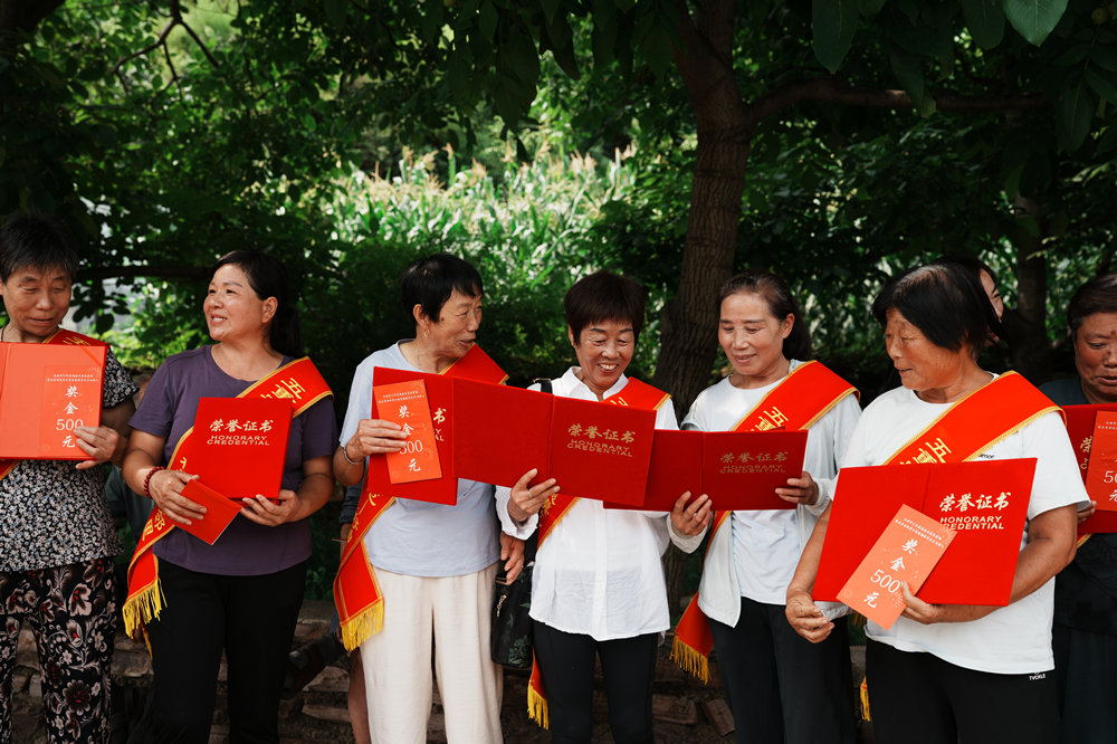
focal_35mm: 39
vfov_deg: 34.2
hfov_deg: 49.6
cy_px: 372
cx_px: 558
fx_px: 1210
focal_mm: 39
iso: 100
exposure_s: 1/400
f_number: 4
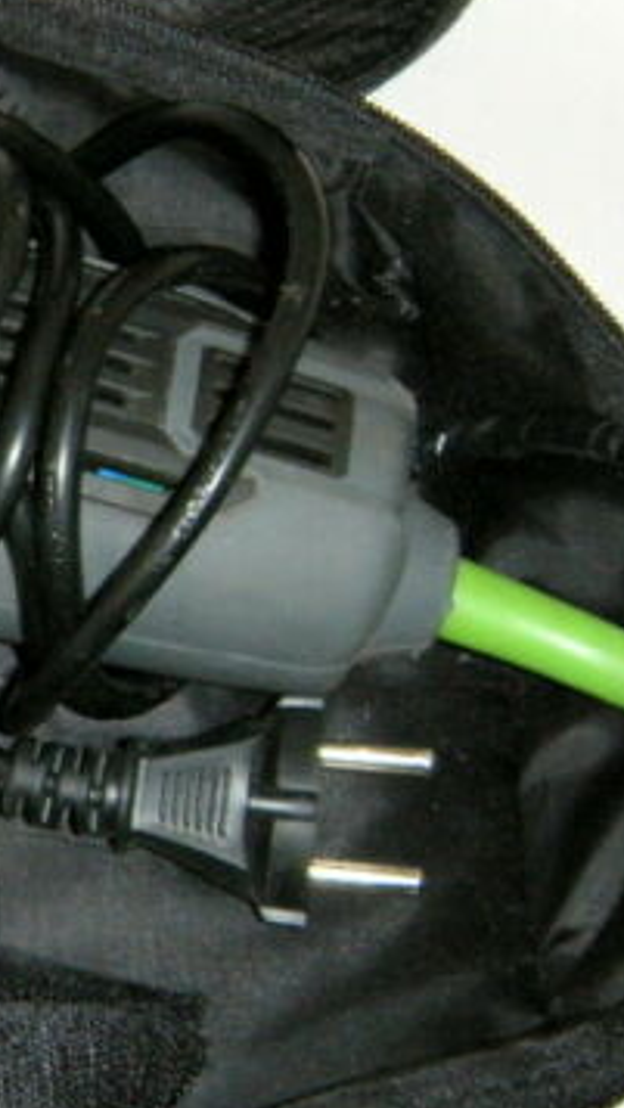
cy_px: 576
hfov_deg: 13.7
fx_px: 2410
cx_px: -369
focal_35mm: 82
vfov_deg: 25.9
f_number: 3.8
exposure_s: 1/60
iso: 200
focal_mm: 5.9
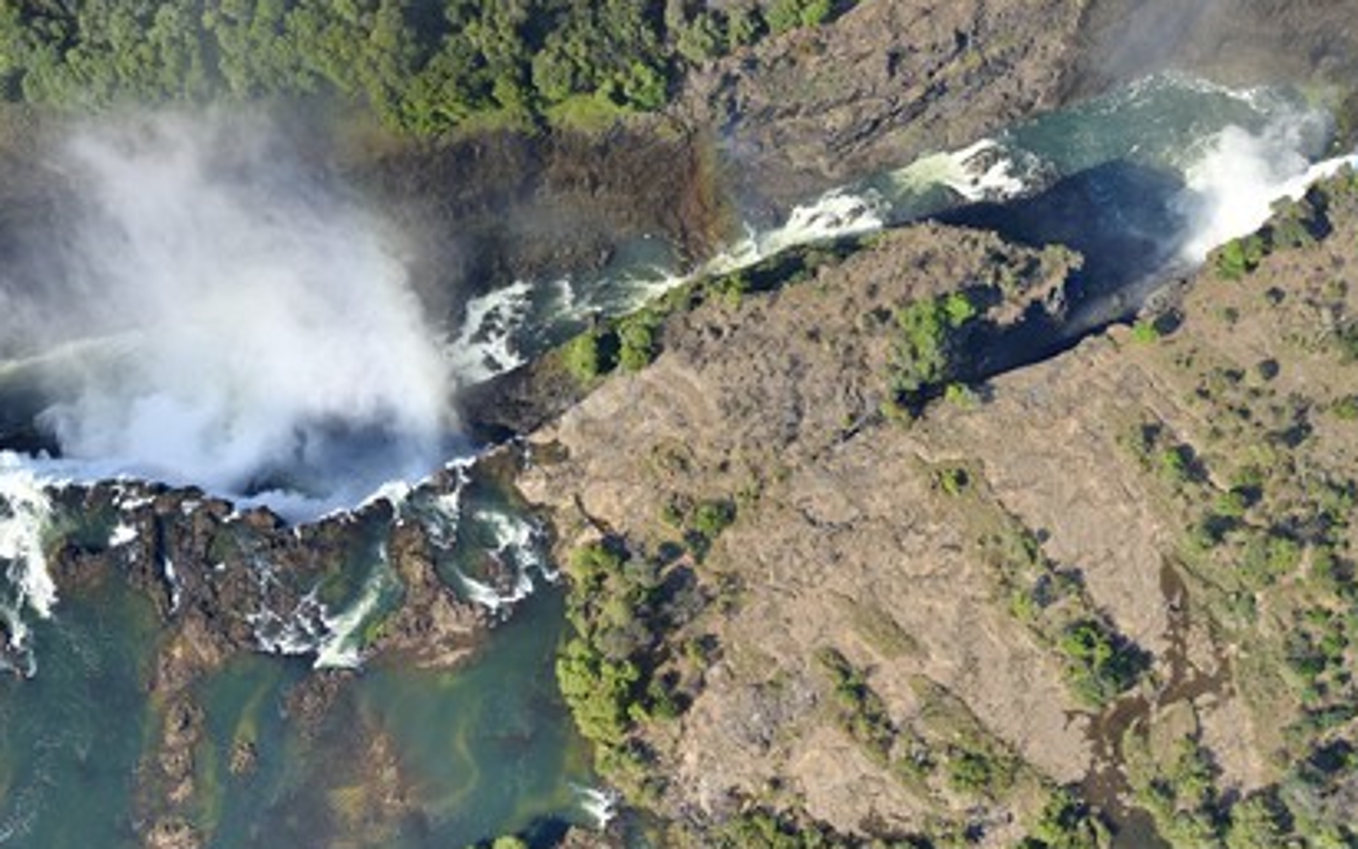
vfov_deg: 25.8
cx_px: 674
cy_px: 403
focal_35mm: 50
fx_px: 1851
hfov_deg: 40.3
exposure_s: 1/1000
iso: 400
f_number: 7.1
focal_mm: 48
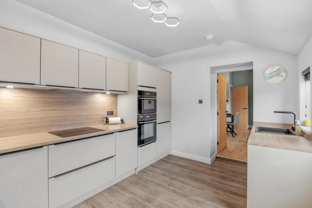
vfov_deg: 73.8
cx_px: 156
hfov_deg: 96.7
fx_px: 139
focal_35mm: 16
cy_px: 104
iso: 250
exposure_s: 1/1.67
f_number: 9
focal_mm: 16
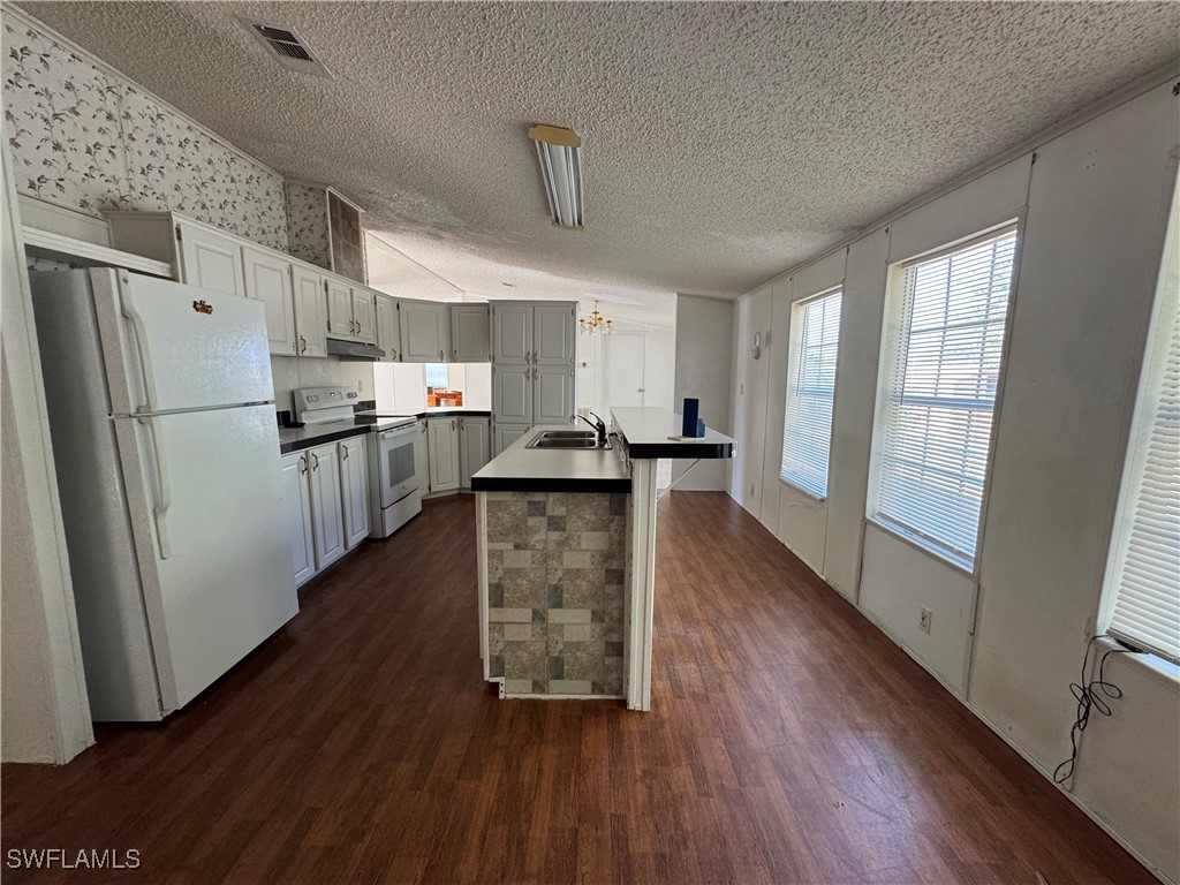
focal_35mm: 14
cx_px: 590
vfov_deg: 85.7
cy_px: 442
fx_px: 477
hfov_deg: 102.1
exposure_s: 1/99
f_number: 2.2
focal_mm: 2.22
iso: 200
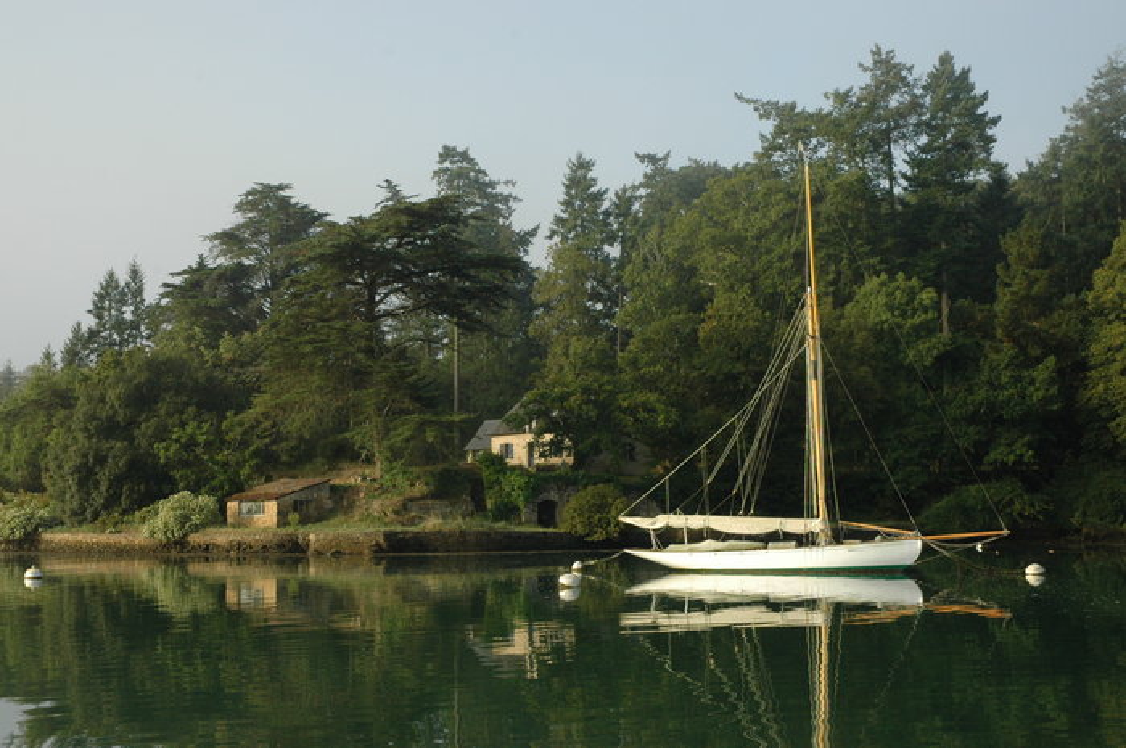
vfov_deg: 23.7
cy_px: 374
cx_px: 563
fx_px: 1781
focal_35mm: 57
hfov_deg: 35.1
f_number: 9
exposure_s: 1/320
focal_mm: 38
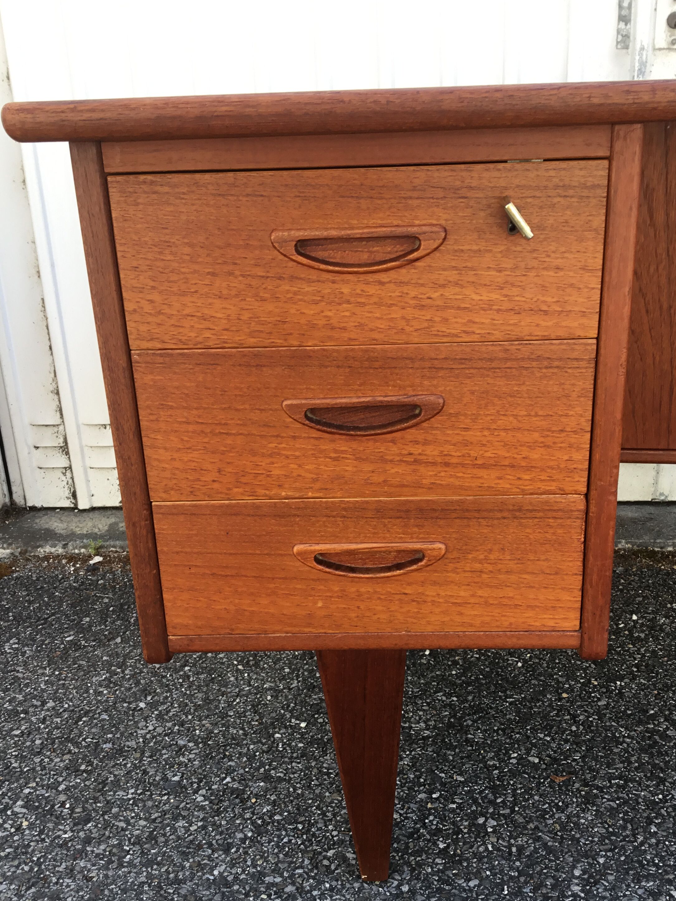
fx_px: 911
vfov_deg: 52.6
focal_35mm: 35
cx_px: 376
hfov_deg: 40.6
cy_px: 486
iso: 25
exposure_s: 1/125
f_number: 2.4
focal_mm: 3.3
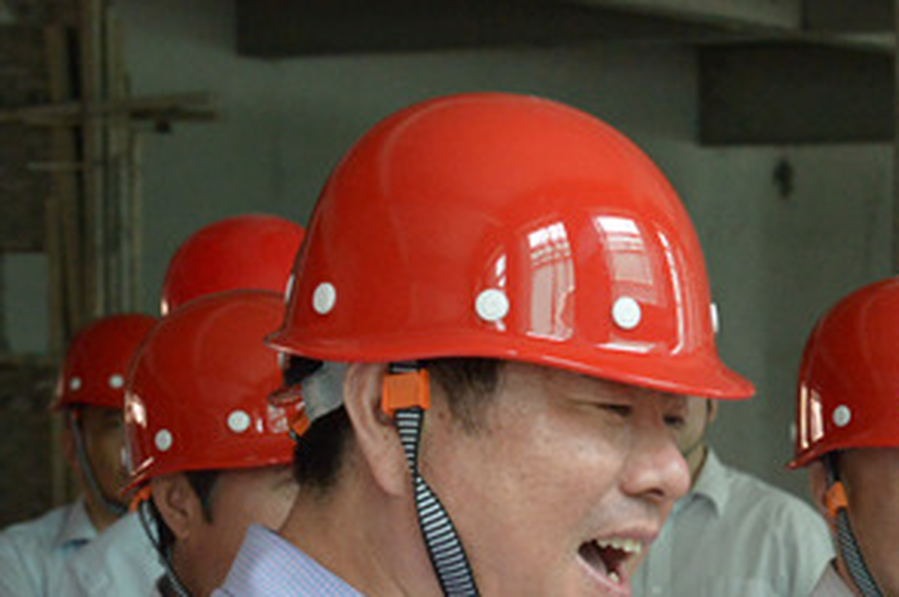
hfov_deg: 13.2
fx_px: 3792
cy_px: 681
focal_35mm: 152
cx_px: 1091
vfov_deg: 8.9
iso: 4000
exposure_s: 1/160
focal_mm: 56
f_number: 10
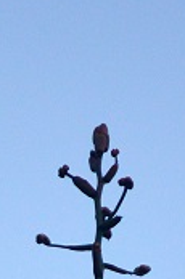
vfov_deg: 9.7
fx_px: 1605
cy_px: 398
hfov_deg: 6.6
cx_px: 92
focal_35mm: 207
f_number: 4
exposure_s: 1/250
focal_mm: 24
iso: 800
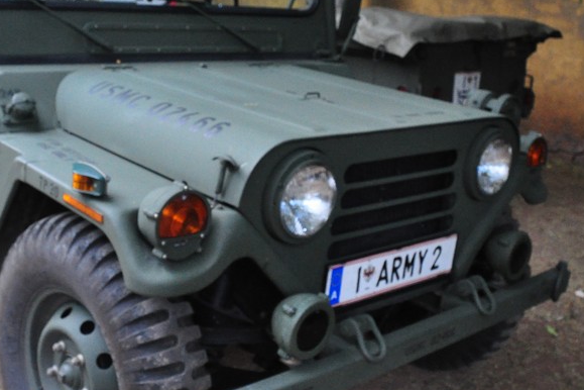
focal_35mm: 53
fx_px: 860
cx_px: 282
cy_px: 128
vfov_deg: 25.4
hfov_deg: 37.5
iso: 2000
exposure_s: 1/100
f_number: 5
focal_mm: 20
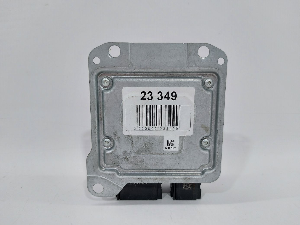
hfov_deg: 71.6
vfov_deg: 56.8
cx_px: 150
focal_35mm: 24
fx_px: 208
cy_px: 112
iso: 64
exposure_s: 1/50
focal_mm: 5.23
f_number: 1.8
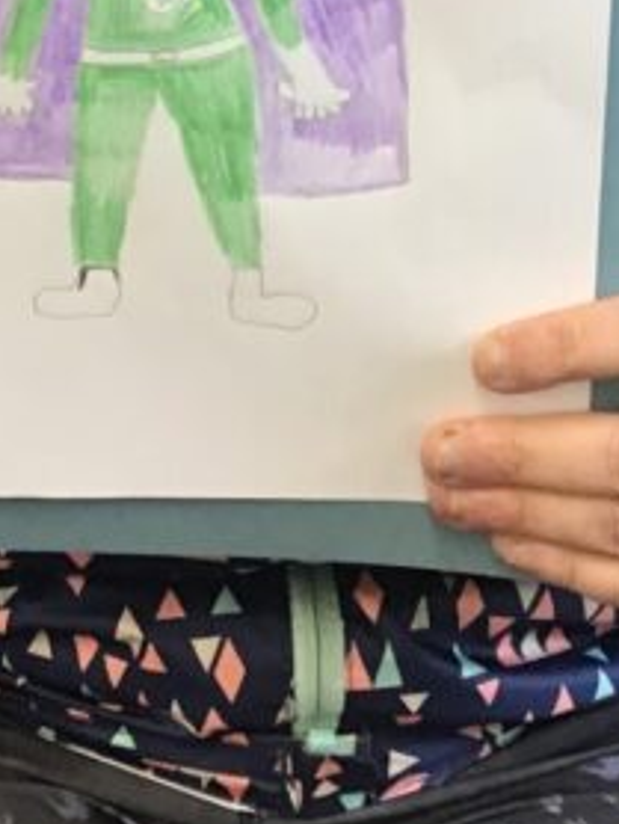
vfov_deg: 15.8
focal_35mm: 114
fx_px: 2714
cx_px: 231
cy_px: -415
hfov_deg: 13.0
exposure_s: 1/33
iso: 80
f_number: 2.4
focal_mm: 3.3
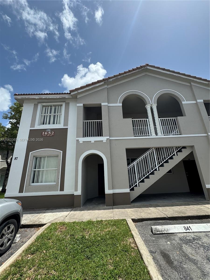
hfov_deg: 85.7
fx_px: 113
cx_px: 105
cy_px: 140
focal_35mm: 14
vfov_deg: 102.1
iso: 50
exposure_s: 1/1880
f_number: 2.2
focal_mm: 2.22
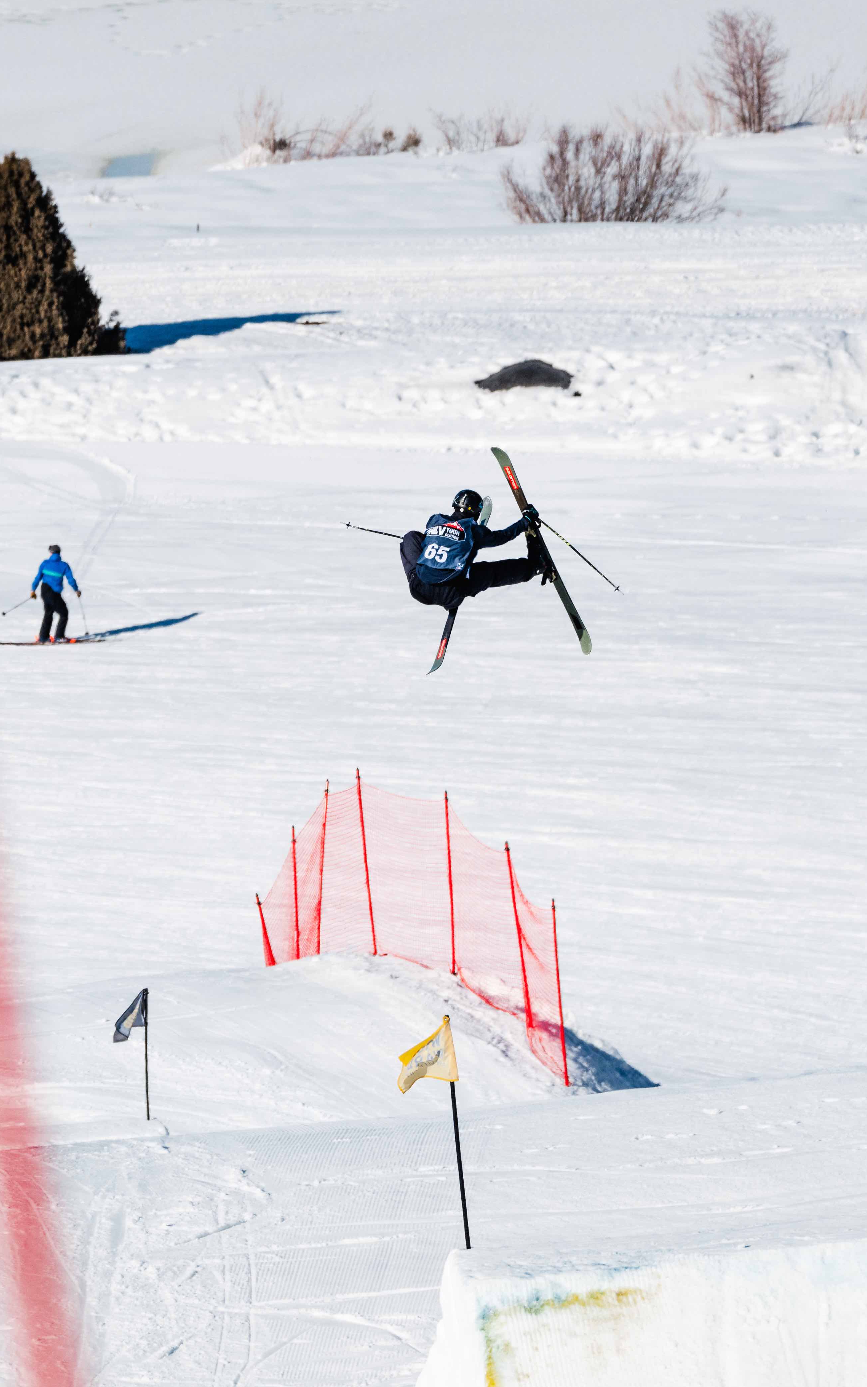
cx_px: 111
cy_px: 694
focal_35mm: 553
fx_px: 20907
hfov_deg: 2.4
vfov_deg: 3.8
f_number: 5.6
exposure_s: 1/1600
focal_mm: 241
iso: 200
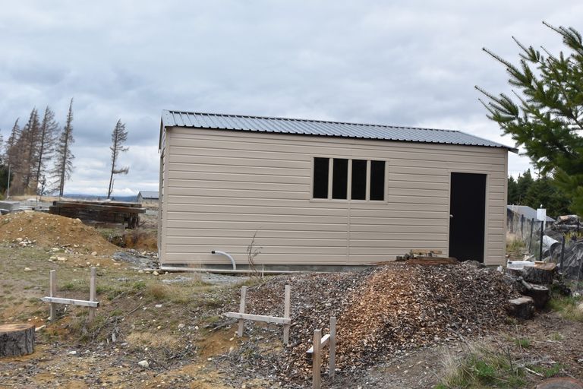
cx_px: 292
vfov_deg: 36.9
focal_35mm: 36
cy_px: 194
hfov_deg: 53.1
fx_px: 583
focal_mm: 24
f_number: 8
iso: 400
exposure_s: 1/250
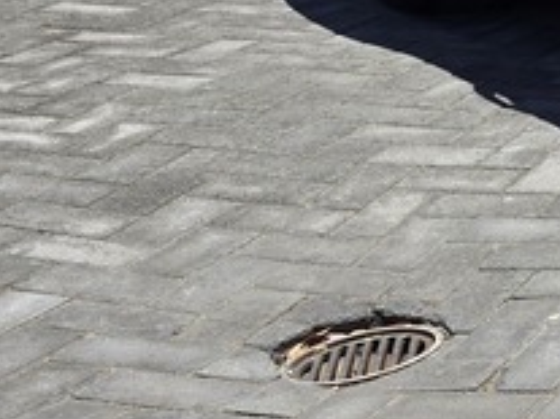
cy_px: -181
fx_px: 1843
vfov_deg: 12.4
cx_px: 1209
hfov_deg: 13.9
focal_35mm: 114
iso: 80
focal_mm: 6.3
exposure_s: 1/4766
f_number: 1.7
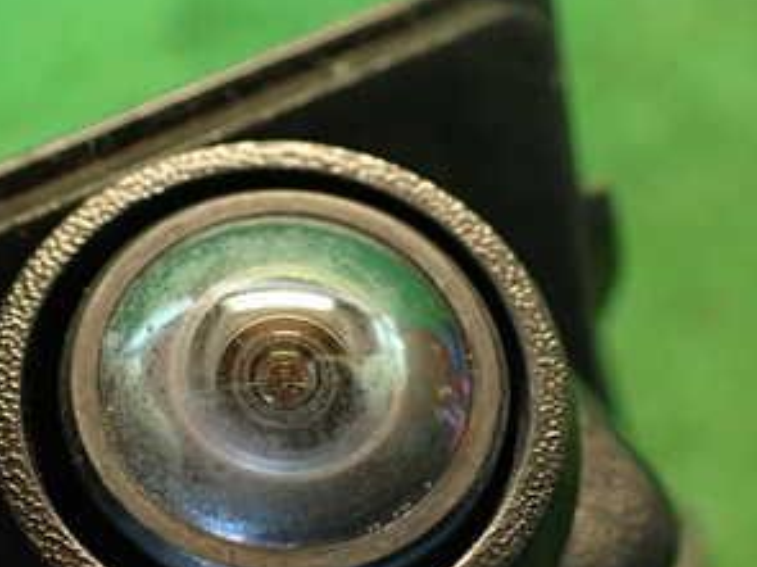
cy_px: 434
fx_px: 1333
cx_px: 257
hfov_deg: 31.5
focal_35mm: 61
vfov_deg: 23.7
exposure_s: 1/30
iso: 400
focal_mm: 5.4
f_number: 2.3
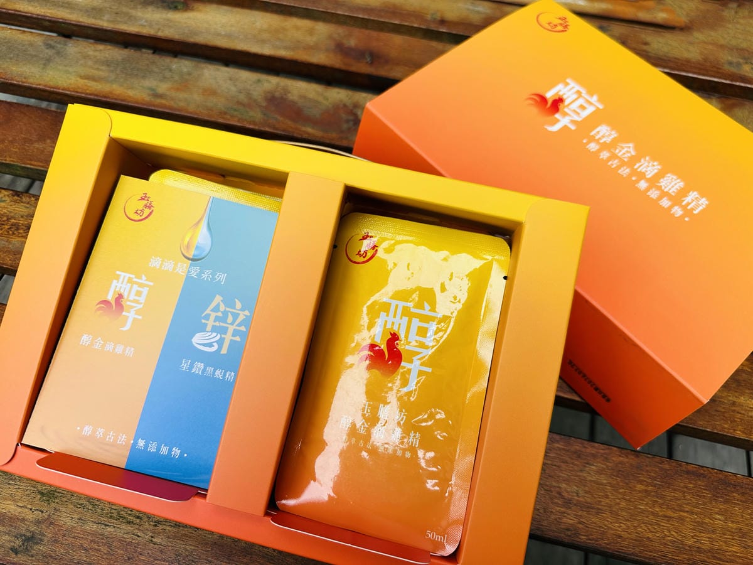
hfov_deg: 71.6
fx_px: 522
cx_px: 376
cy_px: 282
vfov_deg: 56.8
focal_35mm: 24
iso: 64
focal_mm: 6.86
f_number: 1.78
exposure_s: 1/197
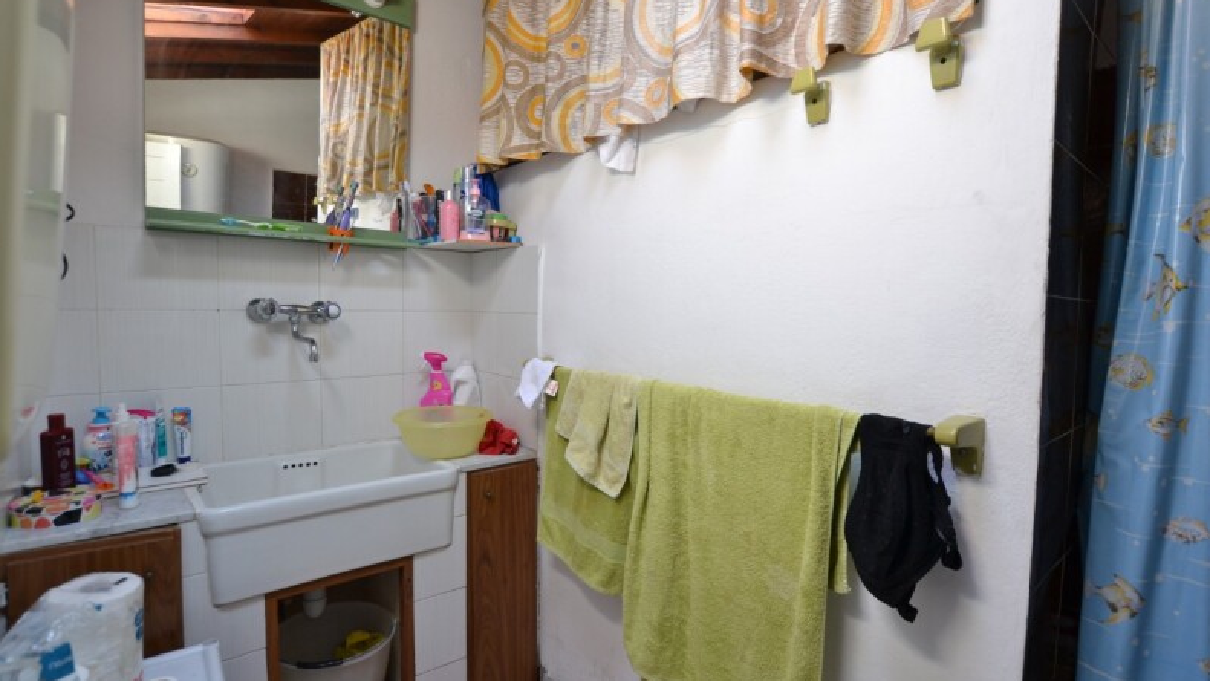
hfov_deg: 91.8
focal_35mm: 18
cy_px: 337
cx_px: 609
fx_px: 586
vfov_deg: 60.3
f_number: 4.5
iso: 400
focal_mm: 11.5
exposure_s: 1/80
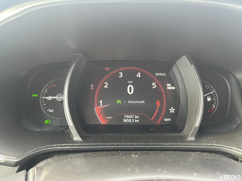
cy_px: 90
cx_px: 121
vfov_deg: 53.1
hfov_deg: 67.3
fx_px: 182
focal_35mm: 26
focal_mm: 5.1
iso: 250
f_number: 1.6
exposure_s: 1/60
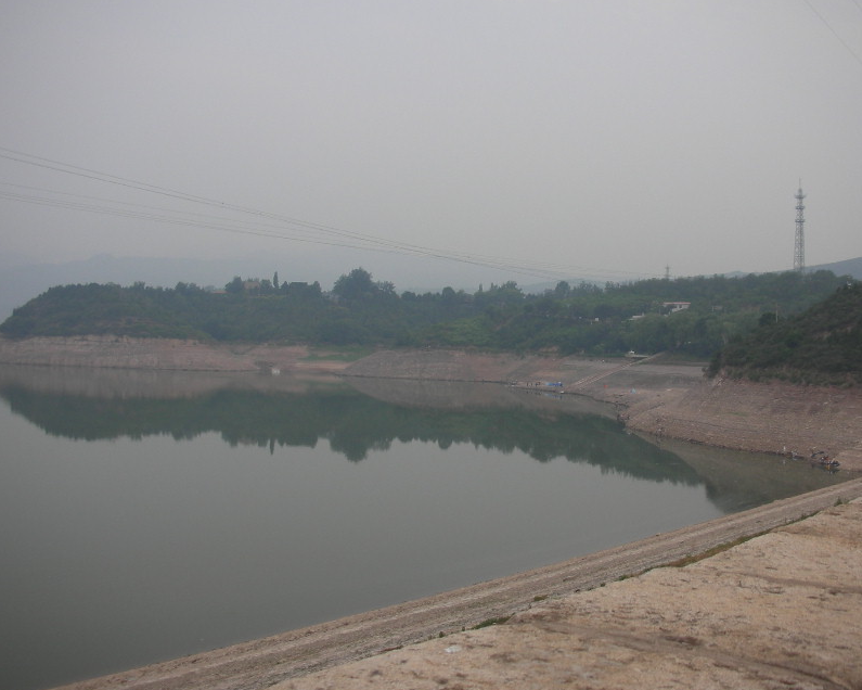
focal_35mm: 44
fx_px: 1123
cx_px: 430
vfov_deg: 34.1
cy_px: 324
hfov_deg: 42.0
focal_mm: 5.8
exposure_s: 1/210
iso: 50
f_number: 3
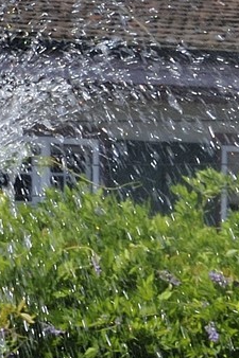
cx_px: -115
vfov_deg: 4.3
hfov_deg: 2.9
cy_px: 951
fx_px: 4685
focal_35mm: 470
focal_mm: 66
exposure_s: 1/160
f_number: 13
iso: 200
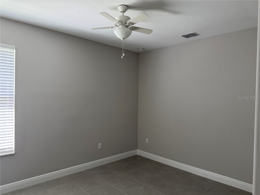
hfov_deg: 71.6
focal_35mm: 24
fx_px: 180
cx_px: 130
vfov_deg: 56.8
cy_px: 98
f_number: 1.78
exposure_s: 1/60
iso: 125
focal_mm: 6.76
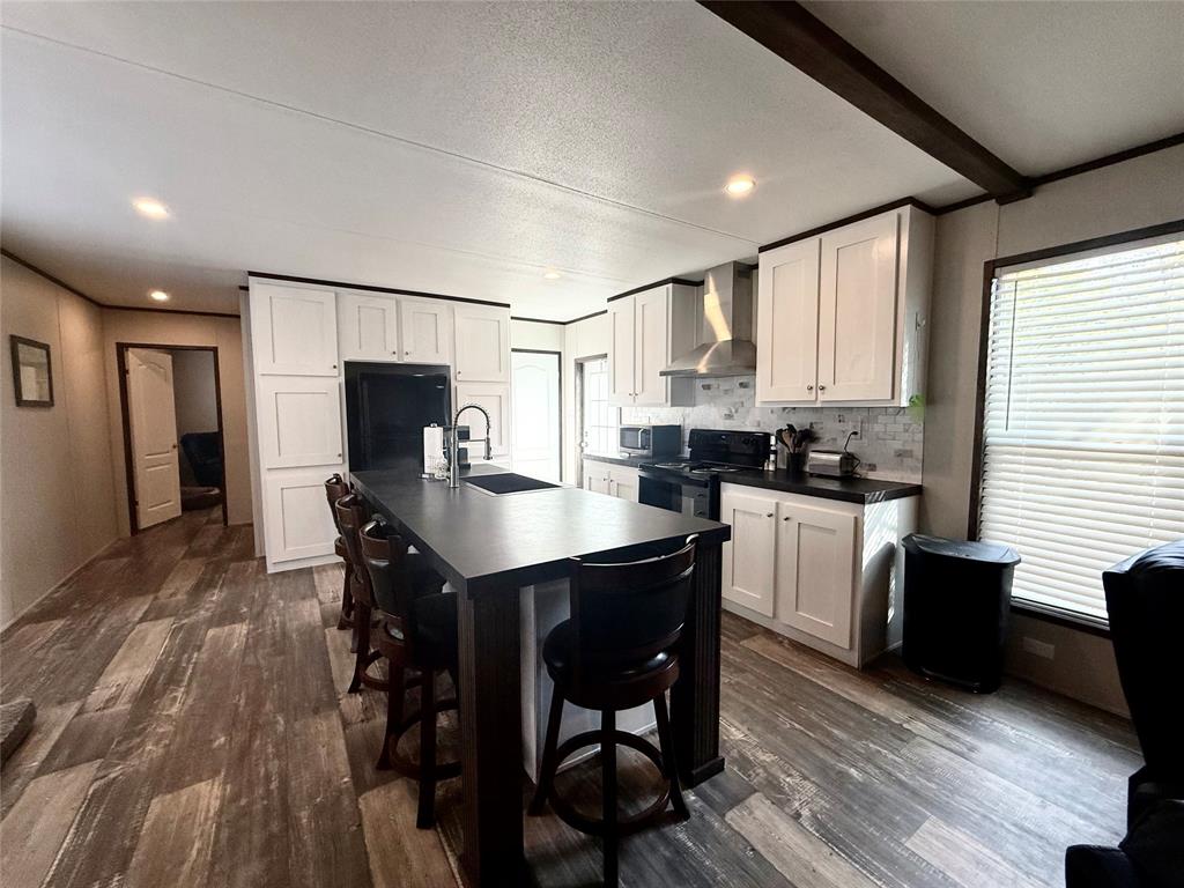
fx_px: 479
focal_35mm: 14
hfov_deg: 102.1
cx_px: 592
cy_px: 444
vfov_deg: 85.7
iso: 160
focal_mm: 2.22
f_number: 2.2
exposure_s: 1/120
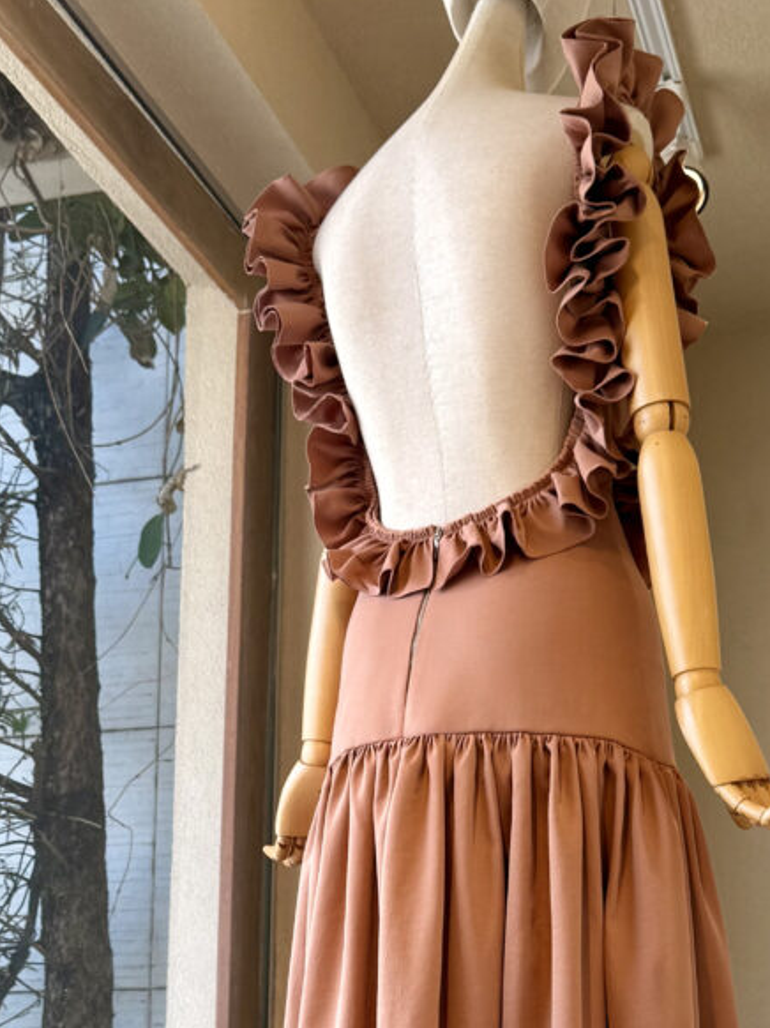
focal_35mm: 55
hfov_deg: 26.5
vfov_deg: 33.3
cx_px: 442
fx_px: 1632
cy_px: 905
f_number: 1.78
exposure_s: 1/297
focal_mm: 6.76
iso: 80
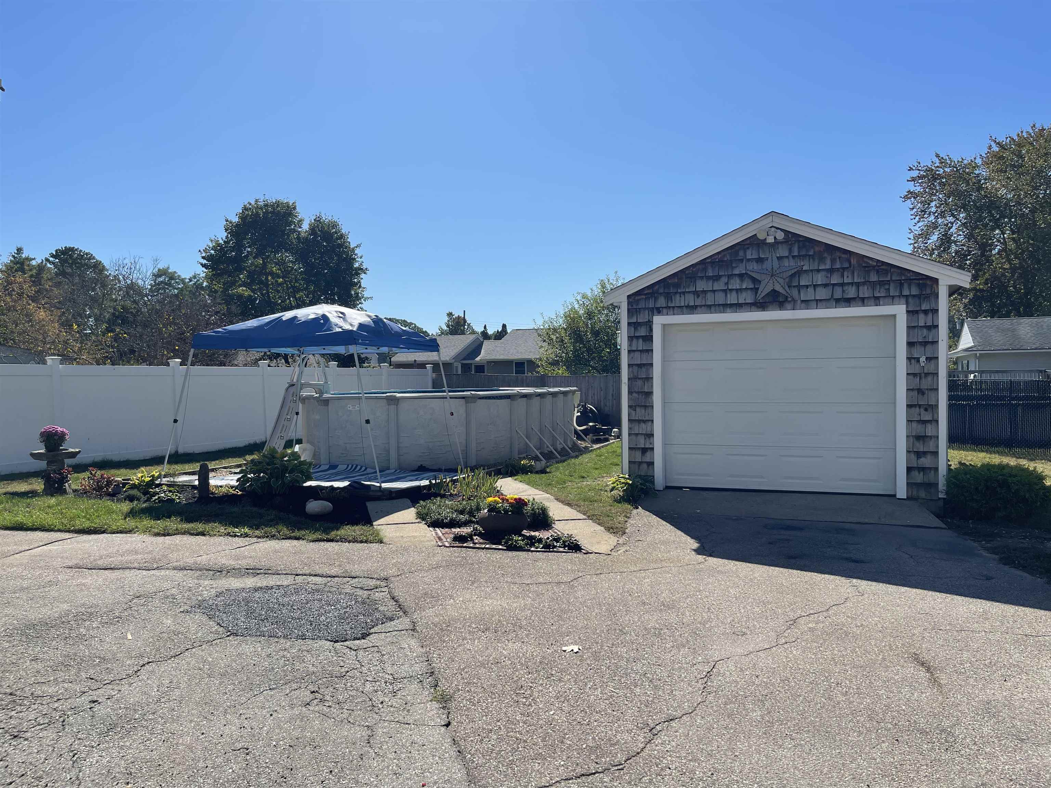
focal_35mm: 25
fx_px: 759
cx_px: 526
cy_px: 394
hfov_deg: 69.4
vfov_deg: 54.9
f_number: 1.6
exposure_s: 1/4902
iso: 32
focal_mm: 5.1
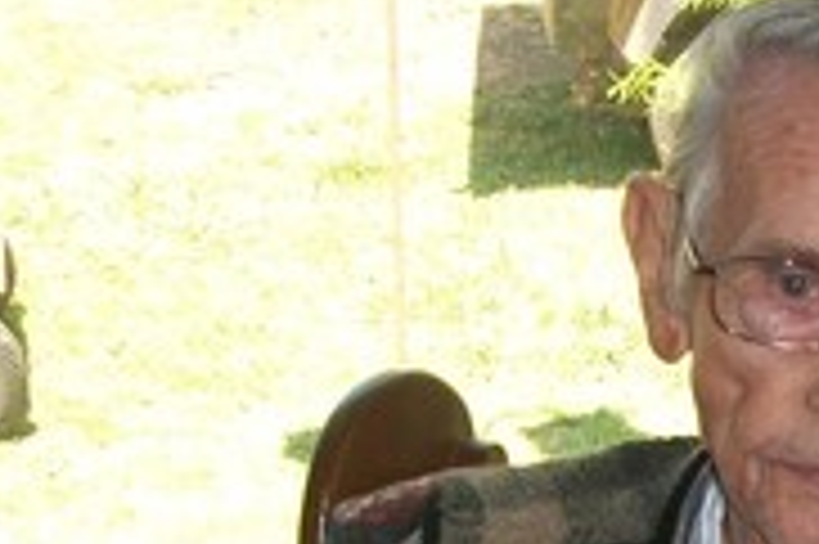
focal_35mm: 117
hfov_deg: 16.9
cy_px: 670
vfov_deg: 11.4
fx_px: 2659
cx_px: 927
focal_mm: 5.7
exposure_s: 1/125
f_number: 2.9
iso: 80
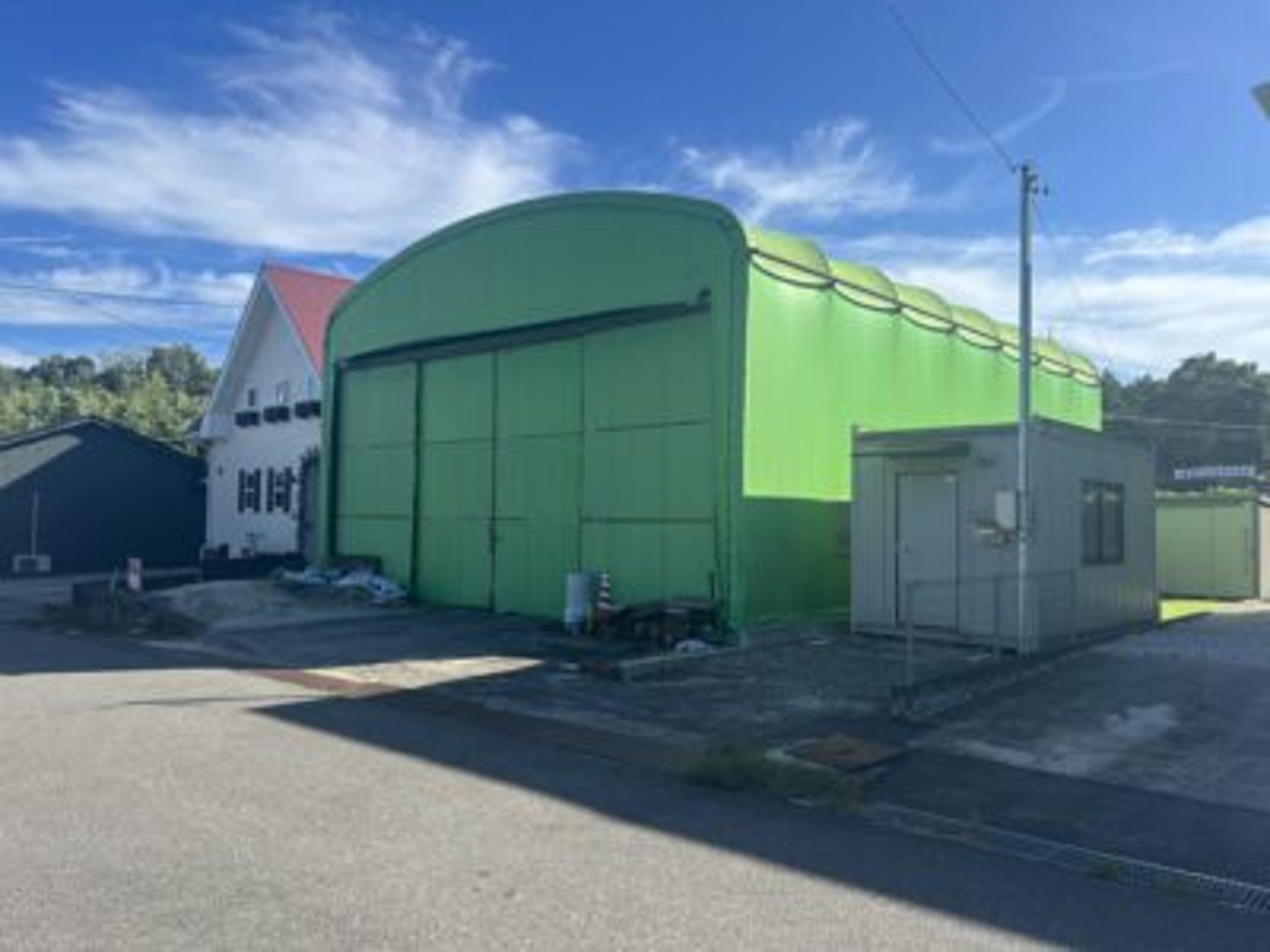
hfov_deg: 67.3
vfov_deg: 53.1
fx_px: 954
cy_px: 476
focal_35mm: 26
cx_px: 635
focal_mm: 5.7
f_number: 1.5
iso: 50
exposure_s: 1/3356
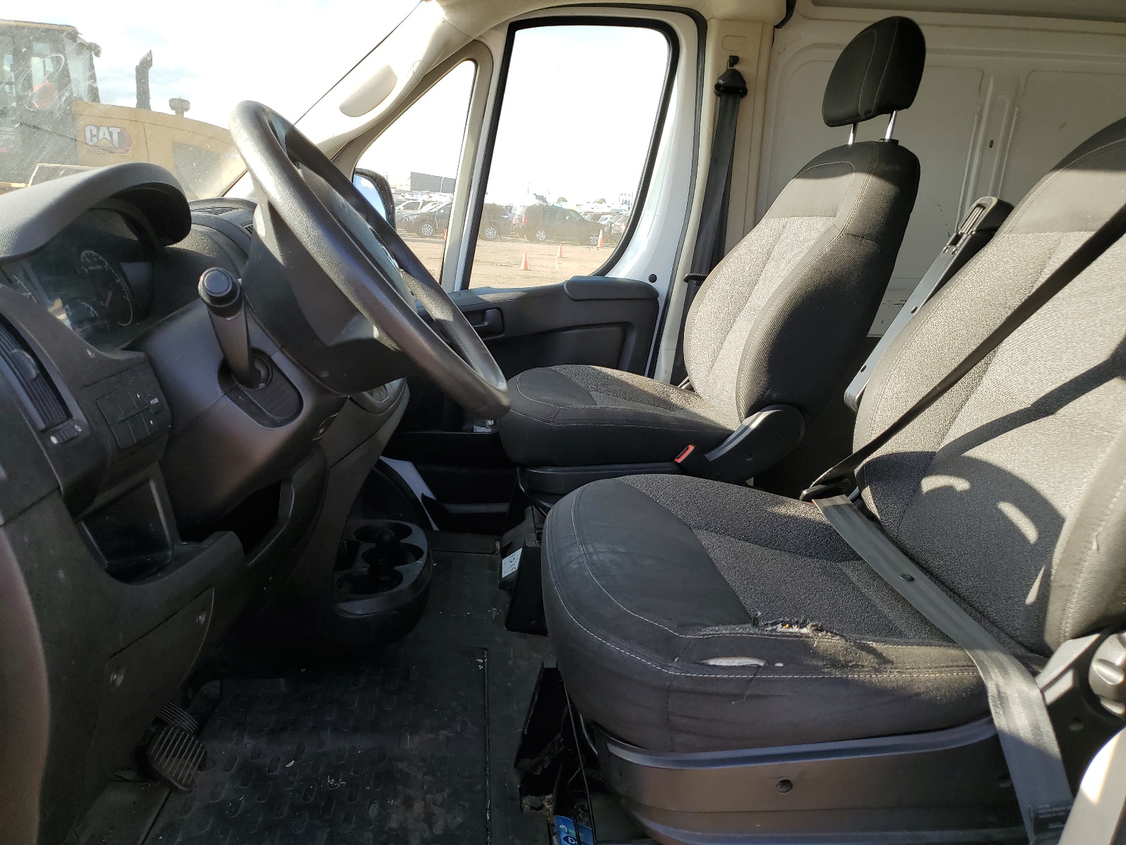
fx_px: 846
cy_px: 422
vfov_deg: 53.1
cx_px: 563
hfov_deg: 67.3
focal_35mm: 26
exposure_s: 1/476
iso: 50
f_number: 1.5
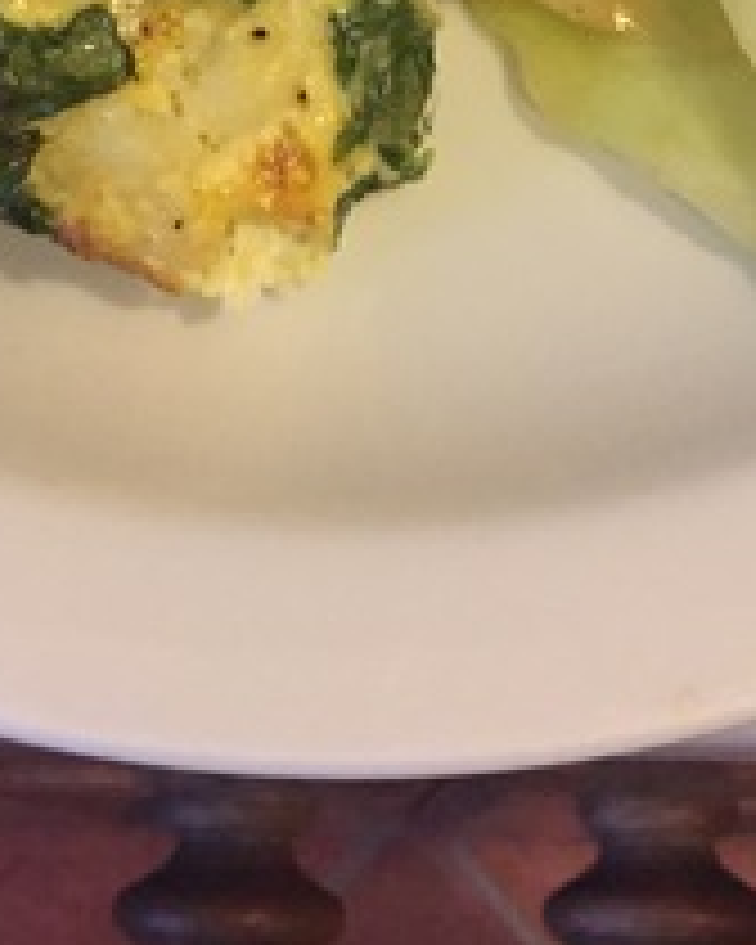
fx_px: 2265
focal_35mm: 81
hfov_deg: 18.9
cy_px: -333
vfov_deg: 21.1
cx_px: 405
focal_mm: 4.15
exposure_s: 1/33
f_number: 2.2
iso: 250
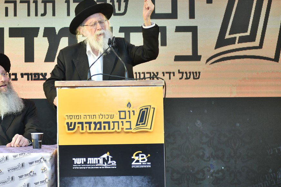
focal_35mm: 82
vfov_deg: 16.7
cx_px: 98
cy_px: 81
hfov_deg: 24.7
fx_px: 640
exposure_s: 1/160
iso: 640
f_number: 20
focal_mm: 62
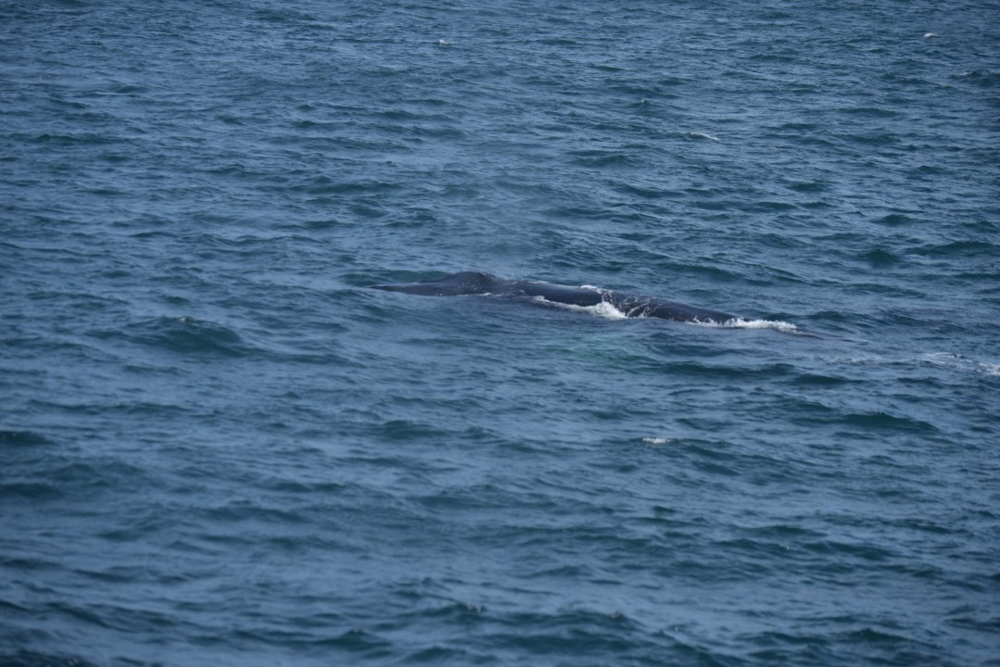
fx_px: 5000
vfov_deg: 7.6
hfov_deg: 11.4
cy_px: 334
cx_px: 500
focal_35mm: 180
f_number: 5.6
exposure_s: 1/1600
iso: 200
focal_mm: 120
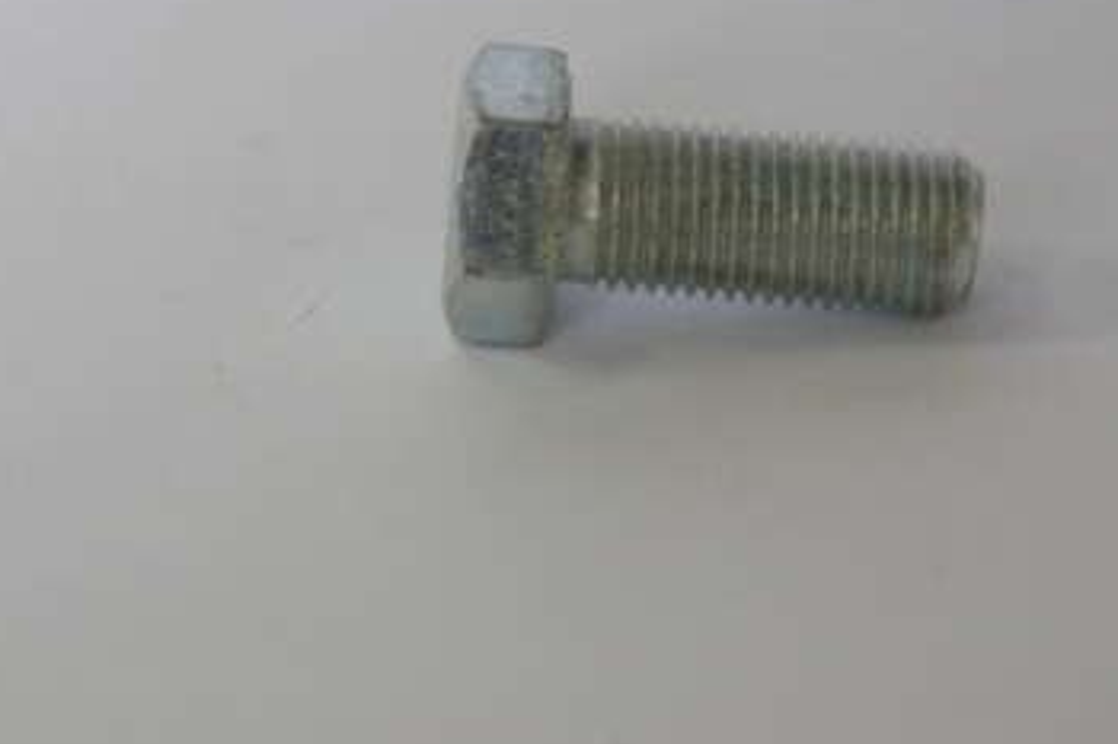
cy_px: 233
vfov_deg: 6.7
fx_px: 6394
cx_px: 735
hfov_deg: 10.0
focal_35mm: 206
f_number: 8
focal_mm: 80
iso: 800
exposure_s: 1/30
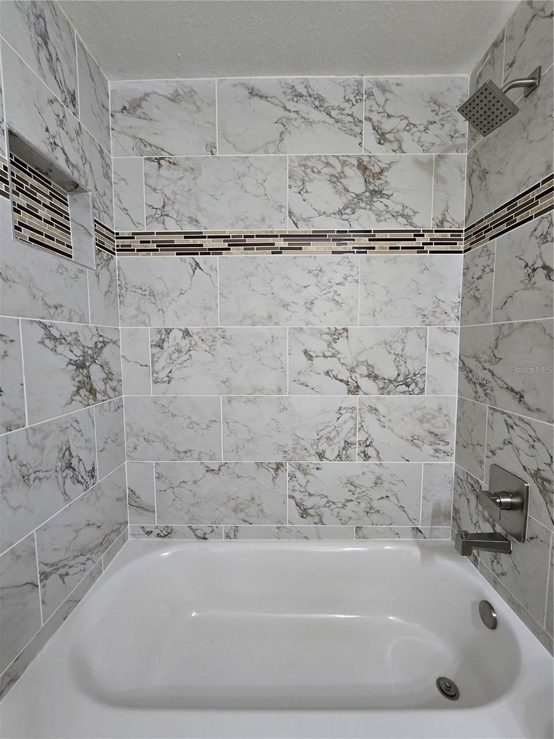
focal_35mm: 13
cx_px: 277
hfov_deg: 89.9
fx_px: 277
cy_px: 370
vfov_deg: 106.2
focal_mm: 2.2
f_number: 2.2
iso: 200
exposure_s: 1/60
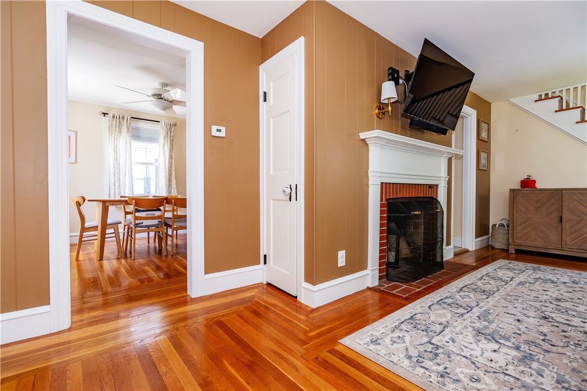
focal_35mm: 16
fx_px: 261
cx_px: 294
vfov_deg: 73.7
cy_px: 196
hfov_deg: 96.7
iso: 100
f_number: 7.1
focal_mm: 16
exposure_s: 1/5
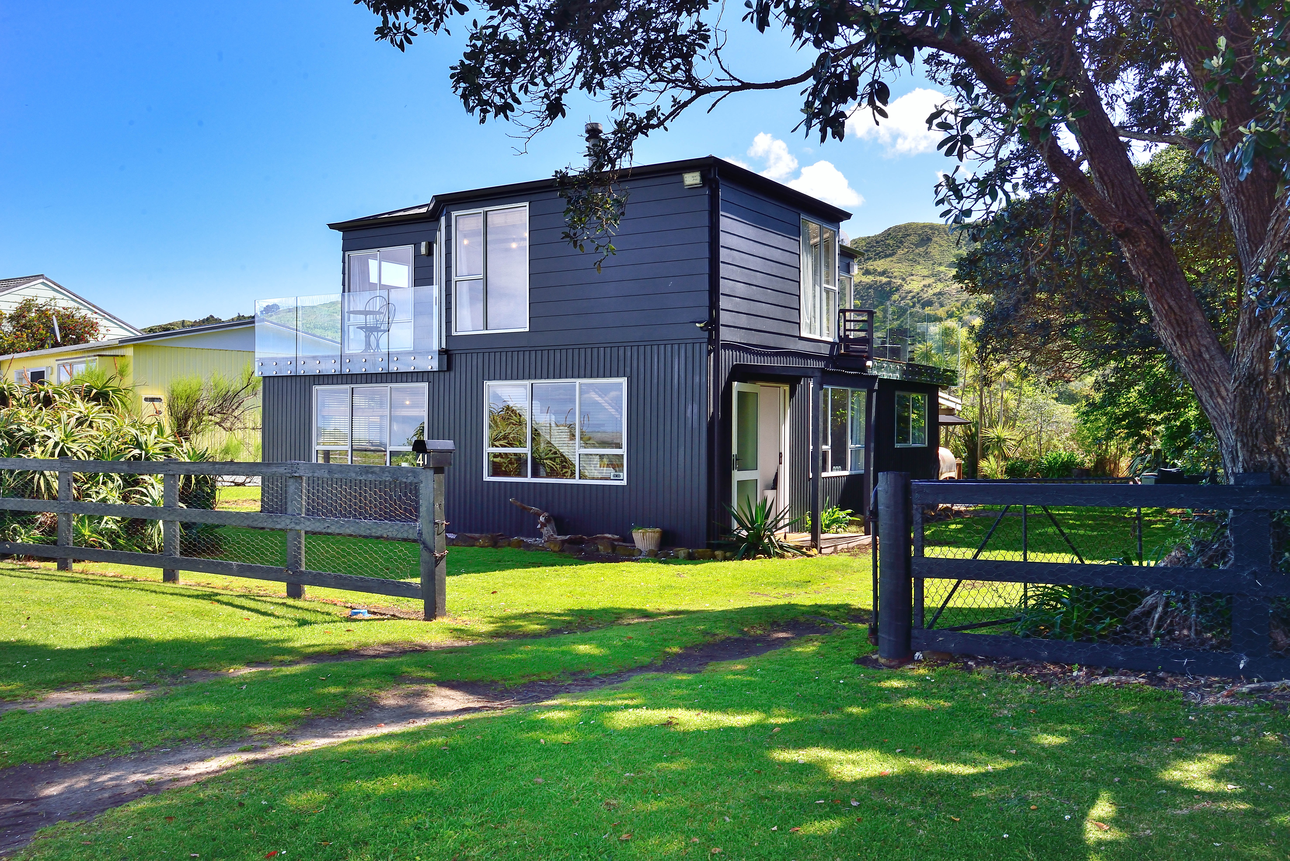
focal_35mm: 32
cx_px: 645
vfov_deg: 41.1
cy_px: 430
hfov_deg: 58.7
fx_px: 1147
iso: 400
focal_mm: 32
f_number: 16
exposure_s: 1/50
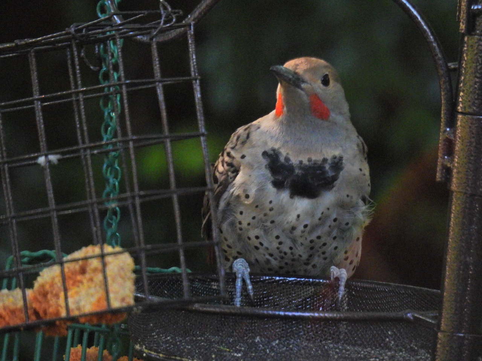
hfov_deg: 1.8
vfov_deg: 1.4
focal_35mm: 1100
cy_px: 180
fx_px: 15317
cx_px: 241
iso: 1250
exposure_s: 1/125
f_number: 5.6
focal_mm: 196
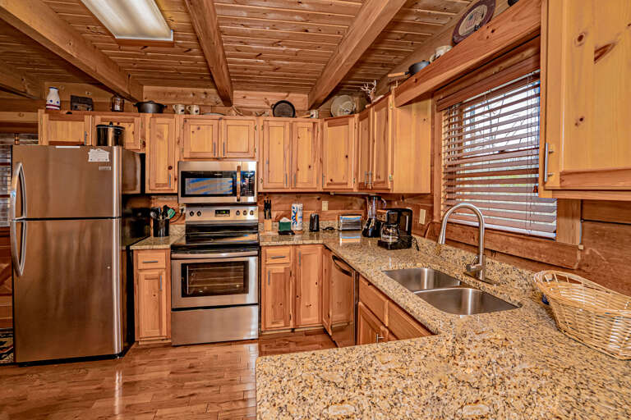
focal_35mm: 16
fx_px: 280
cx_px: 316
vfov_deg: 73.7
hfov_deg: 96.7
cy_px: 210
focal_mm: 16
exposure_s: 1/160
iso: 1250
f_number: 6.3
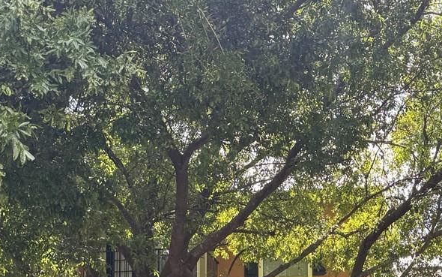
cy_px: 384
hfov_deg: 29.5
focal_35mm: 69
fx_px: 831
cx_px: 303
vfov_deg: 17.4
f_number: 1.78
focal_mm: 6.76
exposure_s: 1/433
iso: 80
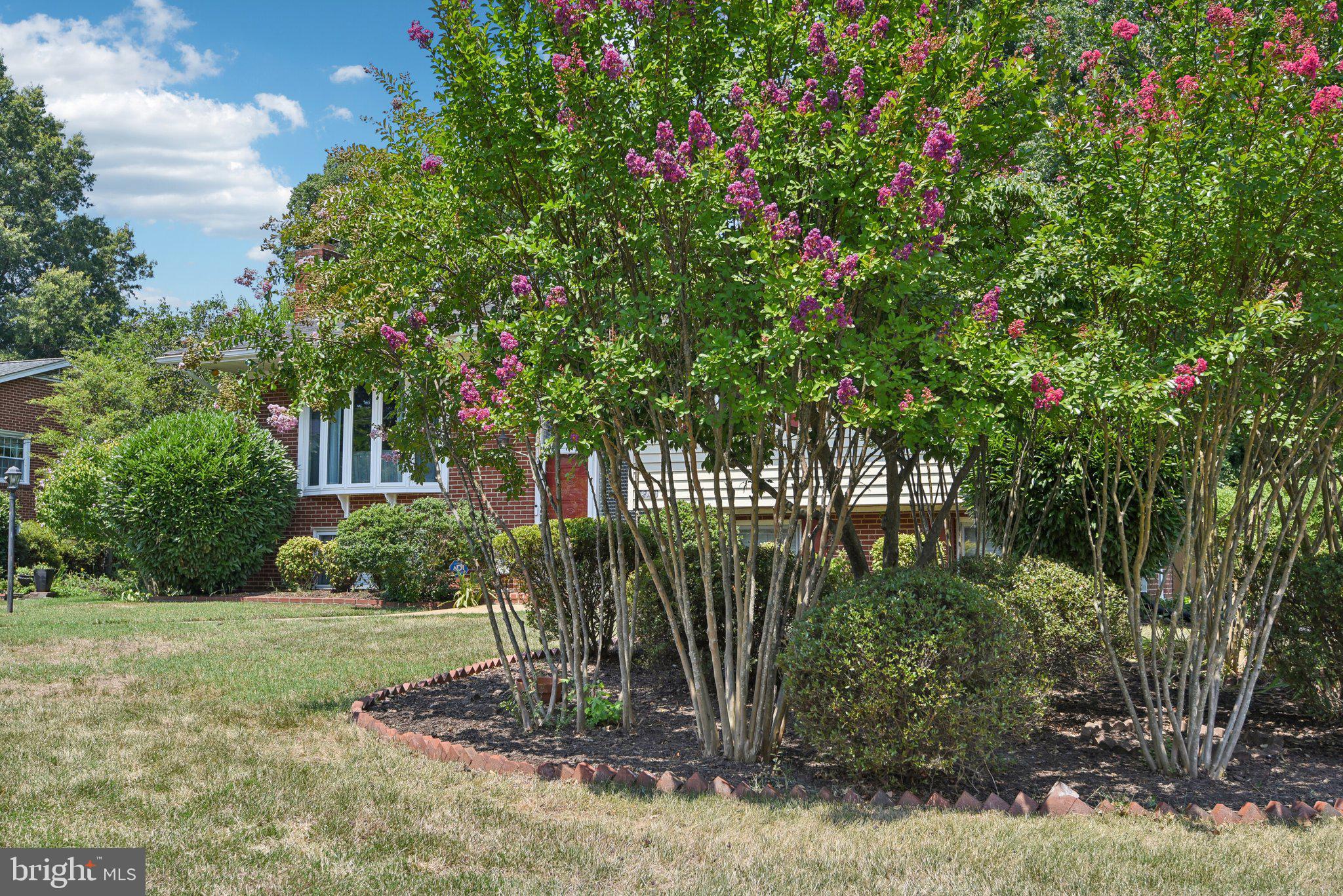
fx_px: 1306
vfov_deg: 37.9
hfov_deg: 54.4
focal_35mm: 35
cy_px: 448
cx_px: 672
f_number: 8
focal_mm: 35
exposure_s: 1/500
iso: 400
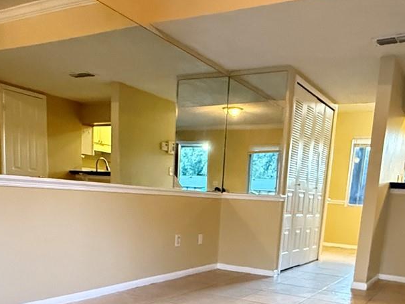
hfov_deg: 50.1
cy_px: 278
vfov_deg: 36.1
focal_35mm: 37
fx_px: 433
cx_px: 218
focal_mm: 2.22
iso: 1250
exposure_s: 1/40
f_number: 2.2
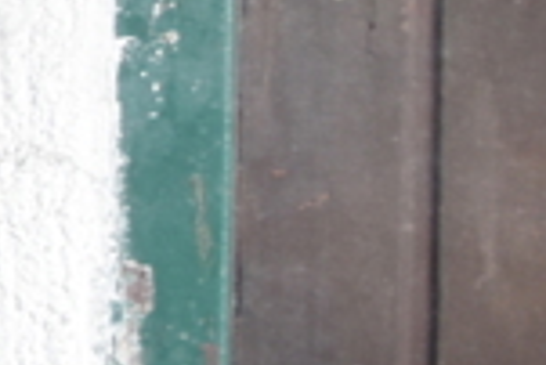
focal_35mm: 119
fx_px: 1807
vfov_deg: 11.4
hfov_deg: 9.4
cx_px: -1392
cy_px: -4
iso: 360
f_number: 4.5
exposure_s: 1/30
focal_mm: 10
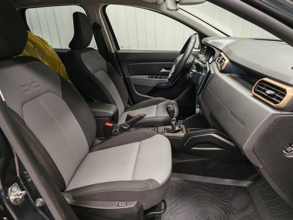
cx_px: 146
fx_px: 195
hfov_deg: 73.9
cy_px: 110
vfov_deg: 58.9
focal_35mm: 23
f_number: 1.6
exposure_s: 1/50
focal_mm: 5.4
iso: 250
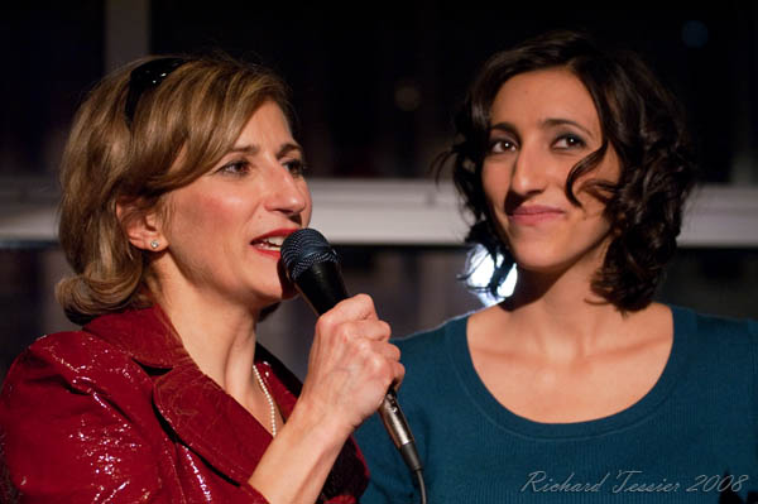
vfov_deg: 13.0
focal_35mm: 105
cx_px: 379
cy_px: 252
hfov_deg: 19.5
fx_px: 2209
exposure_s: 1/60
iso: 800
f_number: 2.8
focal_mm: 70
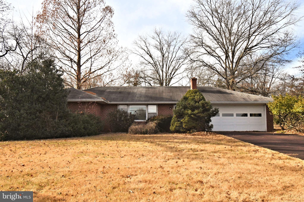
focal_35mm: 30
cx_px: 152
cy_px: 101
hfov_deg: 61.9
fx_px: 253
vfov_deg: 43.6
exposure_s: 1/1600
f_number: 13
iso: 2500
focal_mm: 20
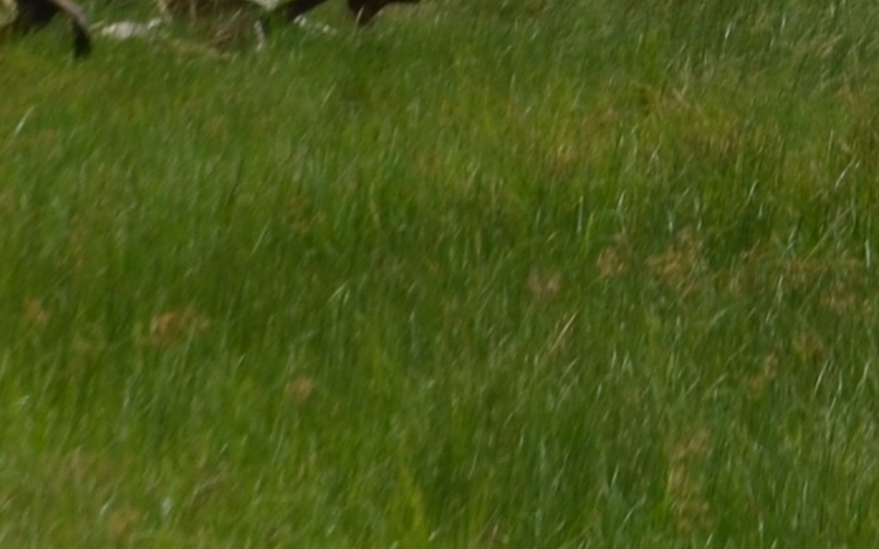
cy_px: -1193
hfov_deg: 4.2
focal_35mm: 497
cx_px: 1020
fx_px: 11906
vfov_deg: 2.6
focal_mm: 46
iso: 100
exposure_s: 1/320
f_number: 9
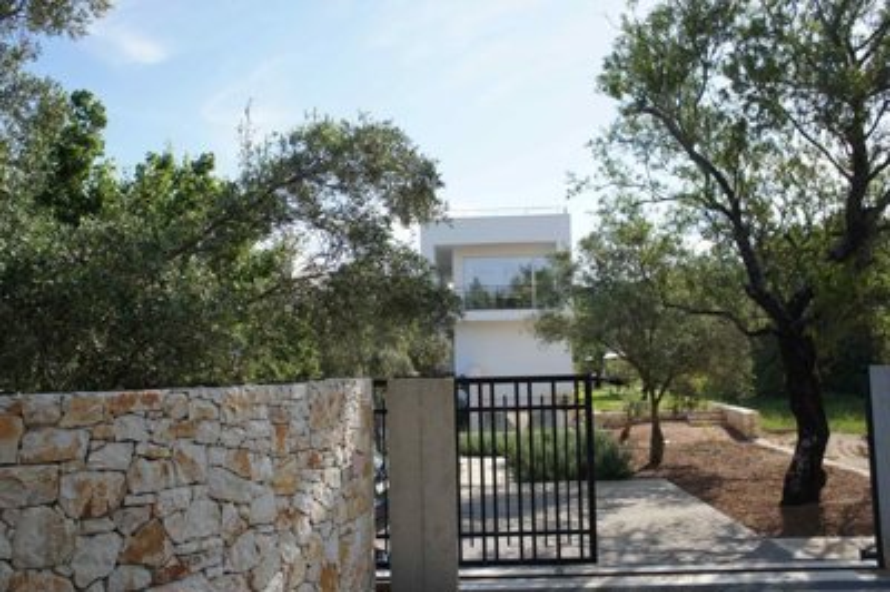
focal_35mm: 30
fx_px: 741
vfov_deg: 43.5
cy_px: 296
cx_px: 445
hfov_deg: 62.0
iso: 200
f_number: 8
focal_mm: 20
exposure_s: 1/320
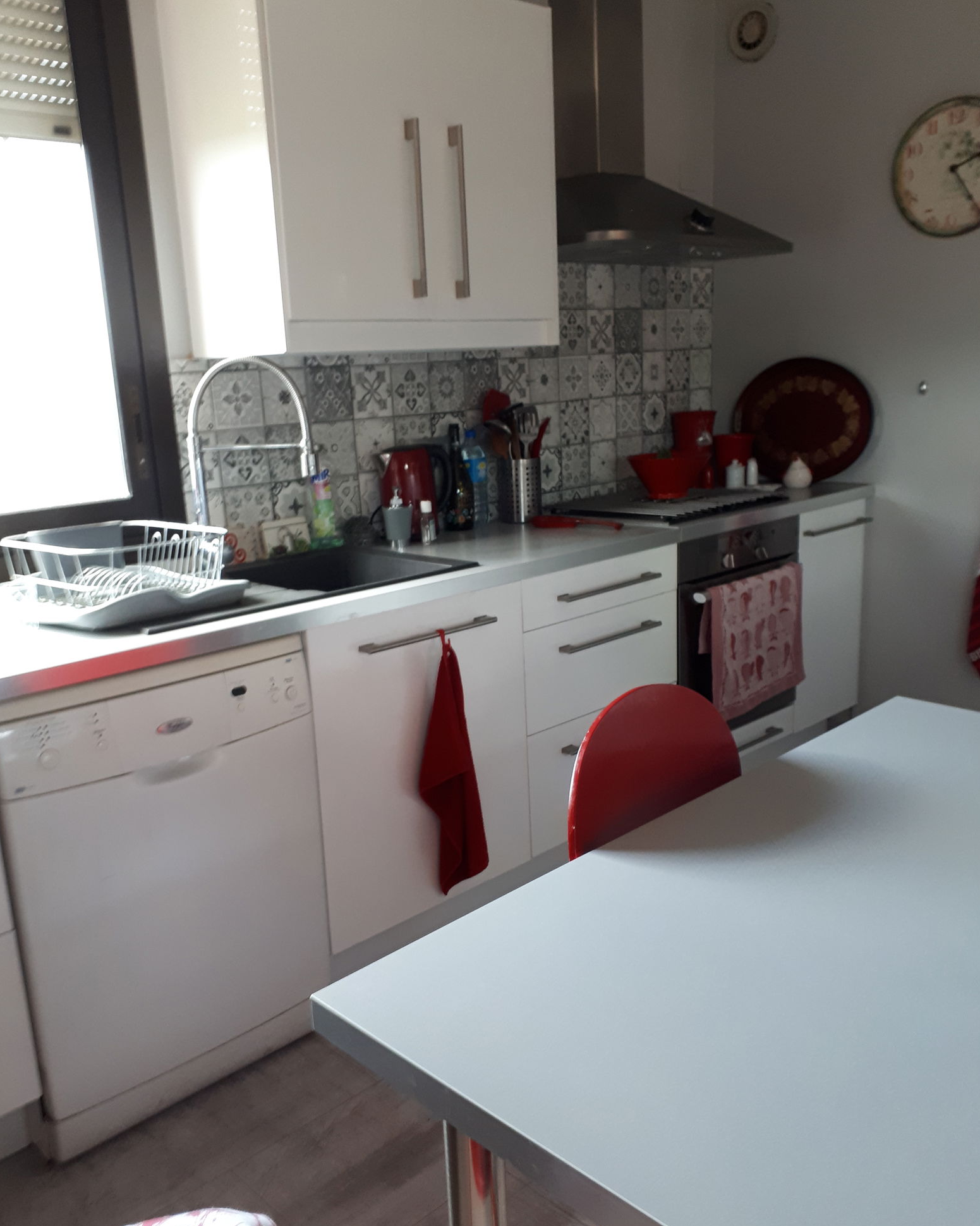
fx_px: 1051
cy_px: 649
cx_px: 493
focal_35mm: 29
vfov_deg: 60.4
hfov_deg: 50.0
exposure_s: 1/33
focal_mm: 3.6
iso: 125
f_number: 1.9
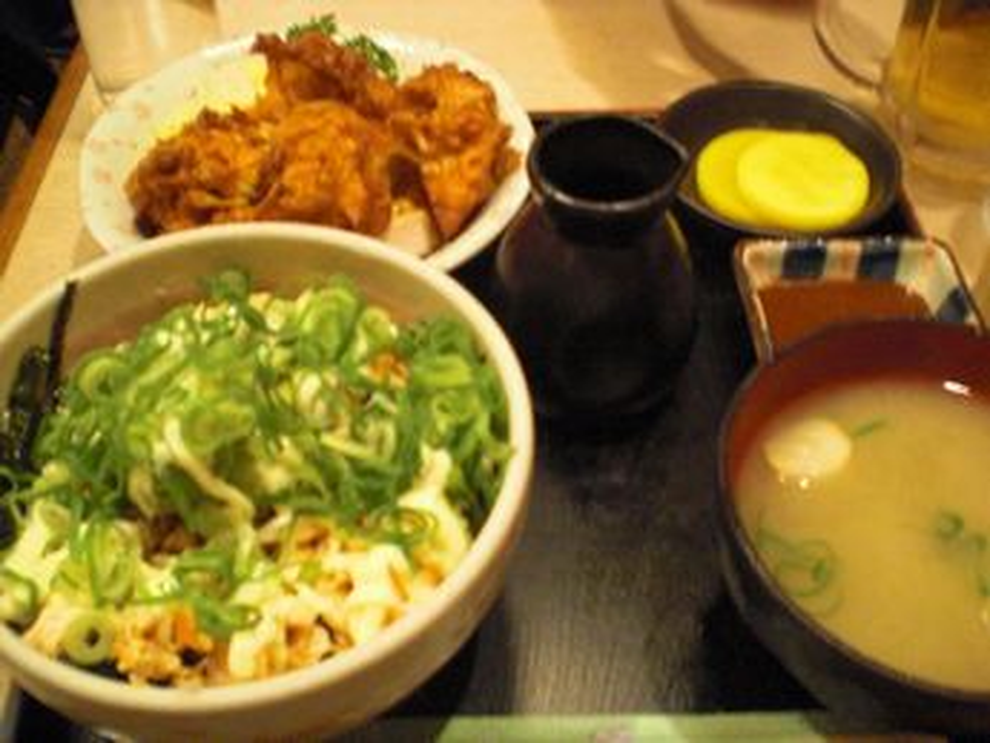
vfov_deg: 37.7
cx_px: 495
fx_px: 1087
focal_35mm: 38
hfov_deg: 49.0
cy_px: 372
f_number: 3.1
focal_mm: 6.3
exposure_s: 1/20
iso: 800
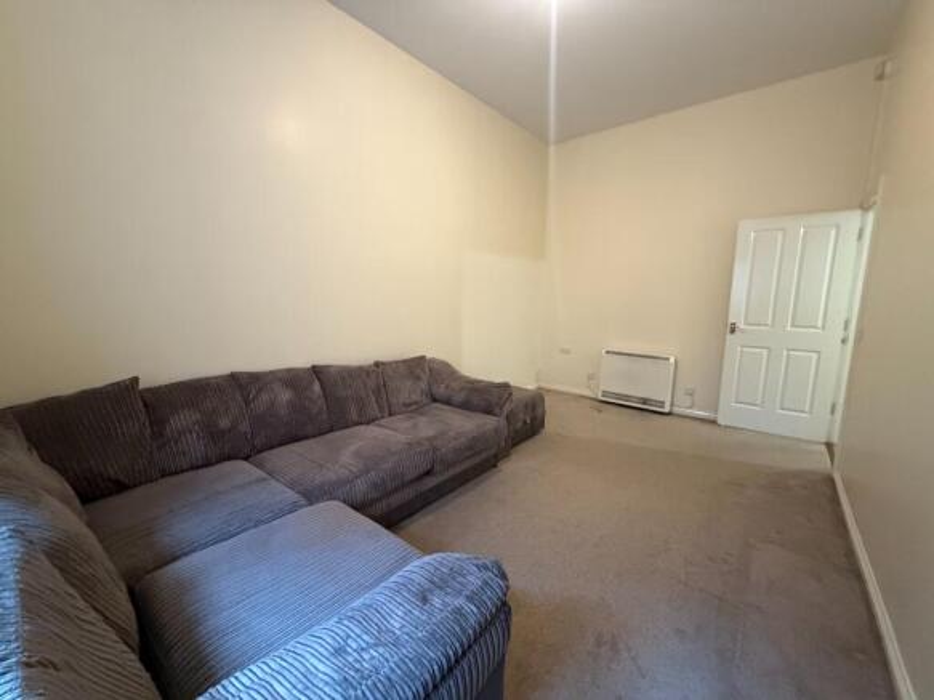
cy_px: 350
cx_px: 467
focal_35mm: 14
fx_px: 378
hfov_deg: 102.1
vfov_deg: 85.7
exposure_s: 1/50
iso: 1000
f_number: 2.2
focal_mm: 2.22
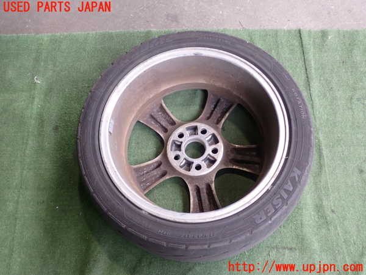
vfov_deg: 37.7
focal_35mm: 38
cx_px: 183
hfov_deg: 49.0
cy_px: 138
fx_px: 402
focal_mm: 6.83
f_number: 2.7
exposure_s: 1/40
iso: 200
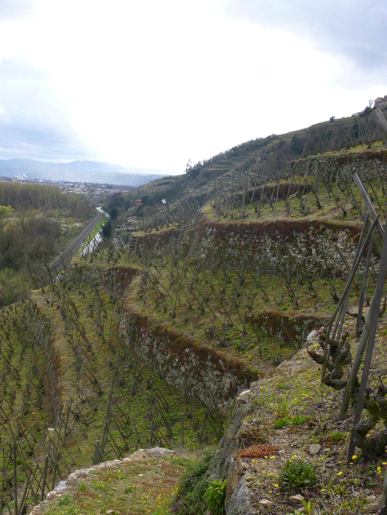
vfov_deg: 42.6
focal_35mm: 44
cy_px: 322
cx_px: 138
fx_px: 656
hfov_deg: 32.7
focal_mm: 6
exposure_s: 1/400
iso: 100
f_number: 3.5
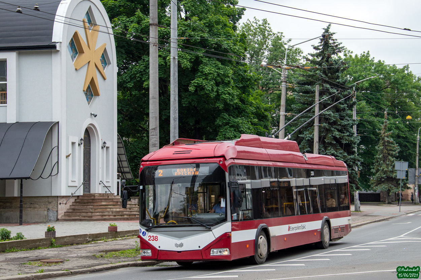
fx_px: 736
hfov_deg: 31.9
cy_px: 140
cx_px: 210
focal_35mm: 63
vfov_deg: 21.5
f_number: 8
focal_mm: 42
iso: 400
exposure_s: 1/640
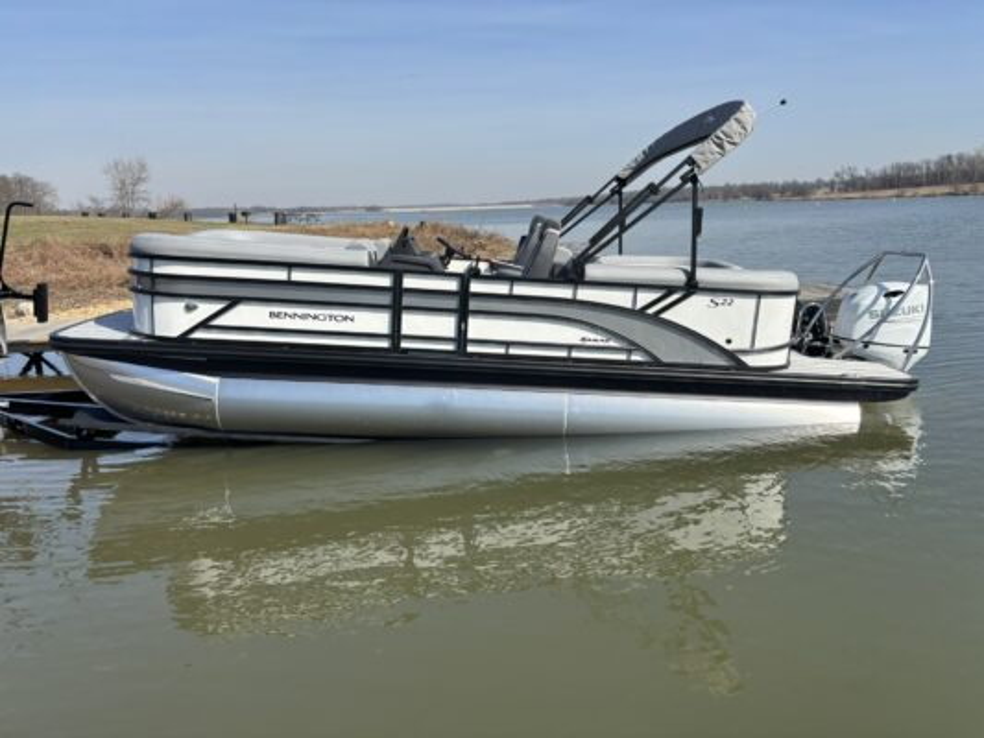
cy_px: 369
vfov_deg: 53.1
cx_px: 492
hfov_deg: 67.3
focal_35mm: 26
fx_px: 739
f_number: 1.6
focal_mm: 5.96
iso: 50
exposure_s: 1/3534
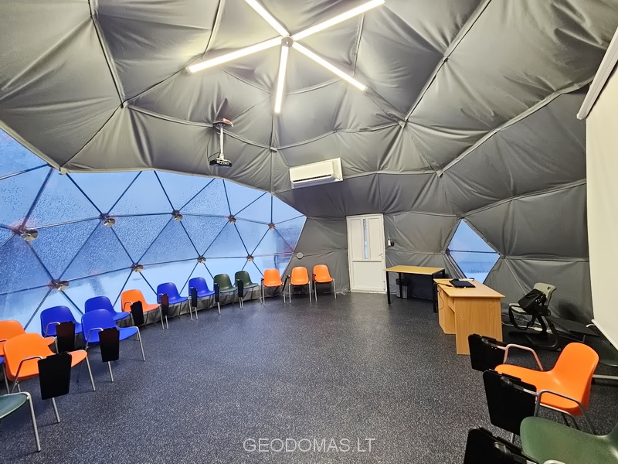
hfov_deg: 106.2
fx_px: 232
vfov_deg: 89.9
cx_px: 309
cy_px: 232
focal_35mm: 13
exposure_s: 1/50
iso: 250
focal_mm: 2.2
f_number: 2.2
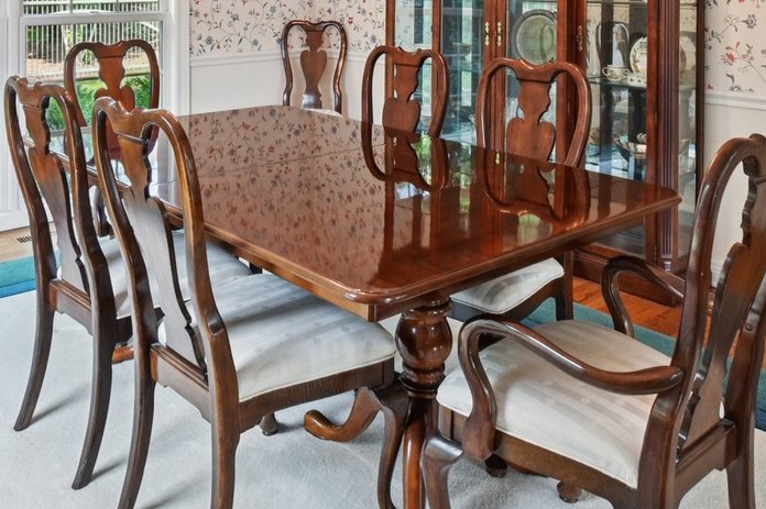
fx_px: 744
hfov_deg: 54.1
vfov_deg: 33.3
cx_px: 312
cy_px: -41
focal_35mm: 35
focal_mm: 10
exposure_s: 1/15
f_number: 8
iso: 220
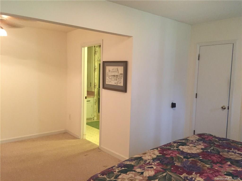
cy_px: 90
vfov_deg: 48.2
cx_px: 121
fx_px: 203
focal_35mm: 29
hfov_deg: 61.7
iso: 250
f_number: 2.2
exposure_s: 1/20
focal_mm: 4.15
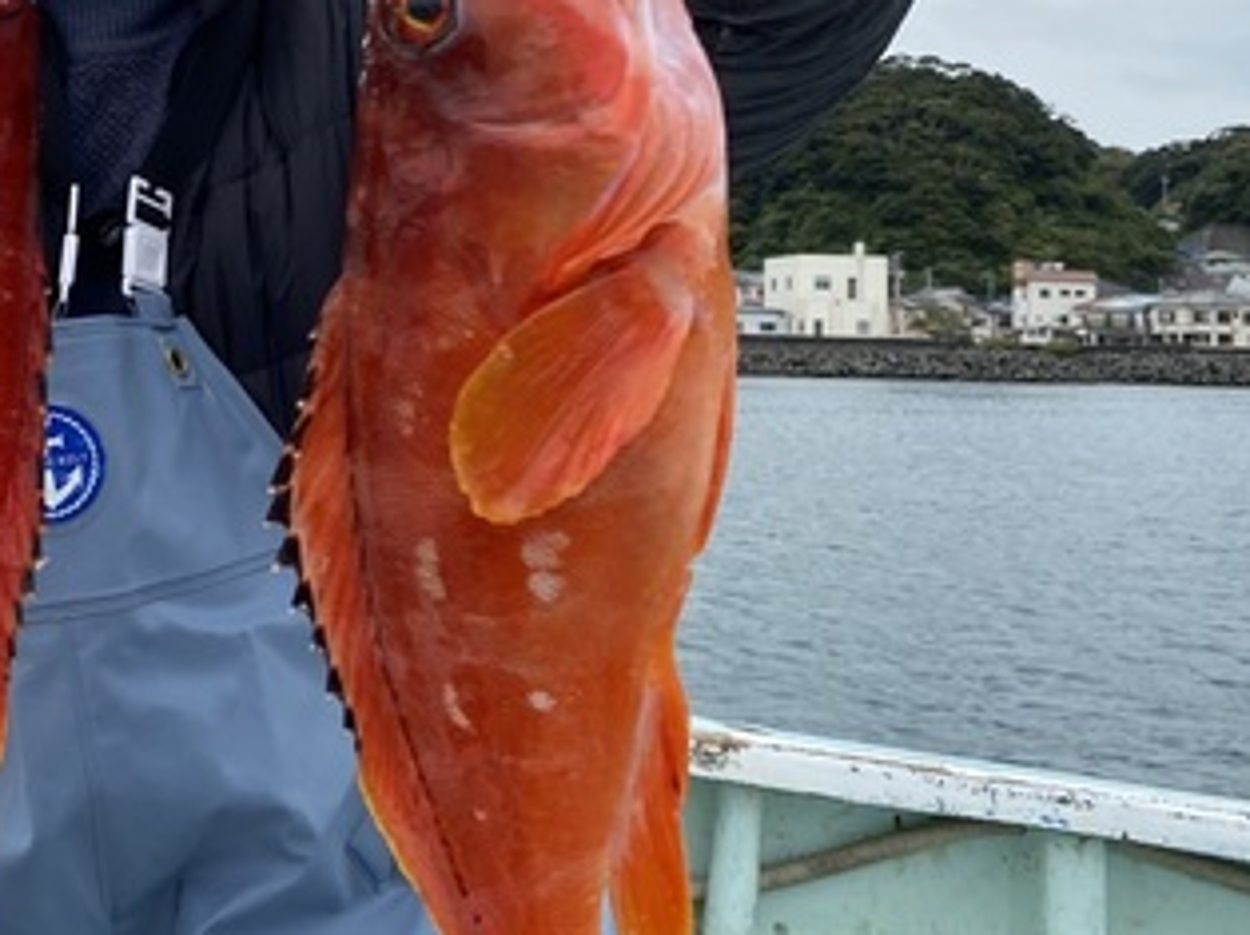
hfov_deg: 34.3
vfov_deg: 27.2
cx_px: 139
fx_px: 1912
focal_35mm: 53
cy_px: 275
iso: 32
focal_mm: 4.25
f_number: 1.8
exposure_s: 1/1287
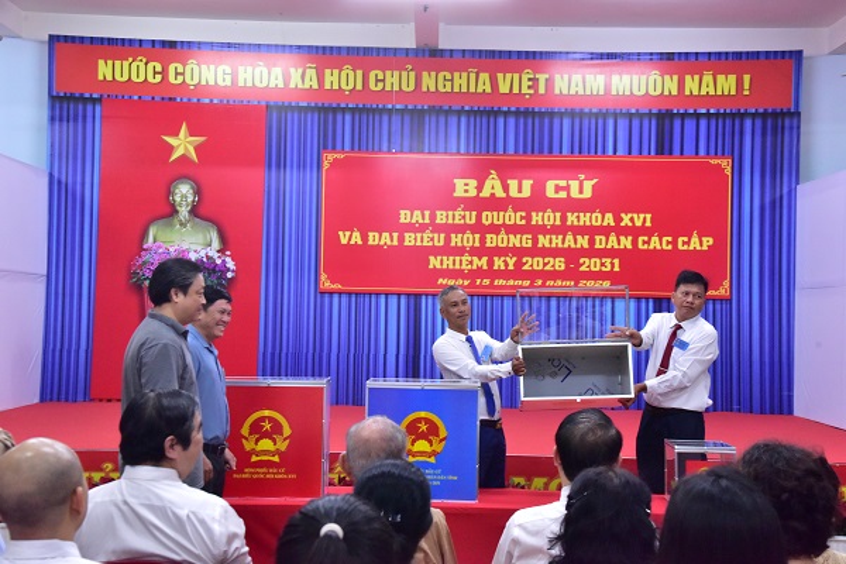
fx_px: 1128
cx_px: 423
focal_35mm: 48
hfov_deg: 41.1
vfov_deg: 28.1
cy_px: 282
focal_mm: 48
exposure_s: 1/50
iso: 5000
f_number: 8
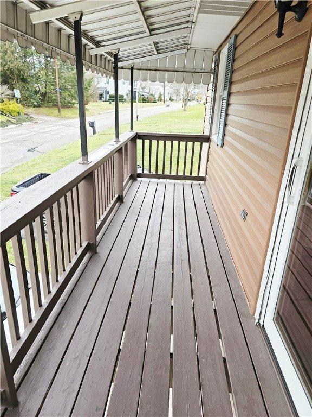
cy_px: 208
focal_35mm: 23
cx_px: 156
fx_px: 276
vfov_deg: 73.9
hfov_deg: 58.9
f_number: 1.7
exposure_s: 1/120
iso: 40
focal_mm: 6.3
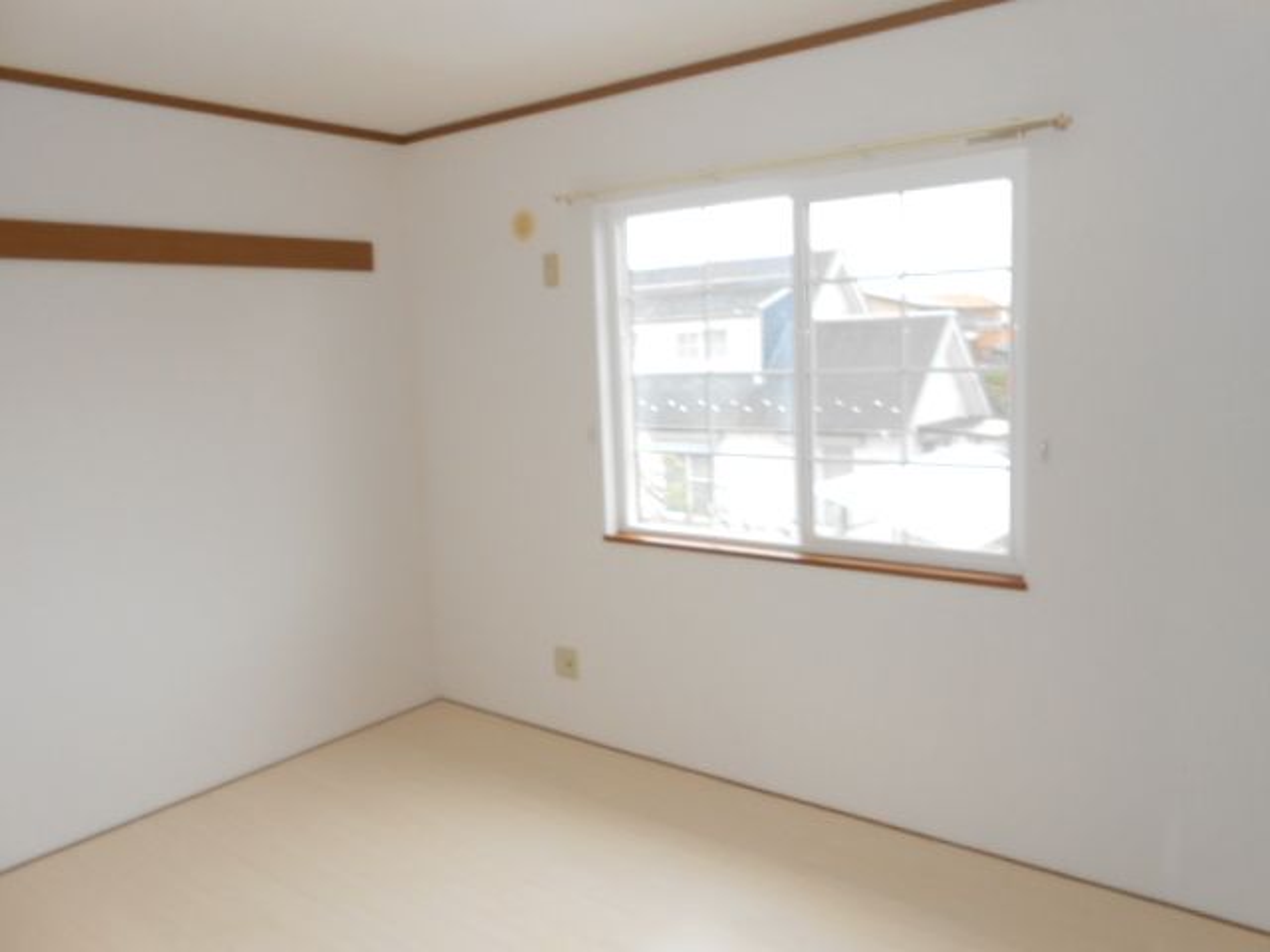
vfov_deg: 53.1
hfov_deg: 67.3
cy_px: 476
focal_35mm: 26
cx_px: 635
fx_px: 954
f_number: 3.5
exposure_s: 1/30
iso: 125
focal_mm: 4.6
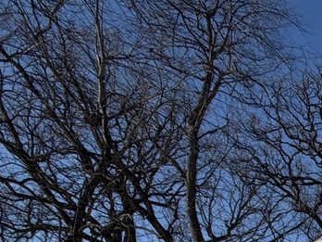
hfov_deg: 23.3
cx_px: 533
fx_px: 540
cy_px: 404
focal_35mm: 58
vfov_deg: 20.1
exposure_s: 1/1033
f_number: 2.2
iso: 20
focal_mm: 2.22
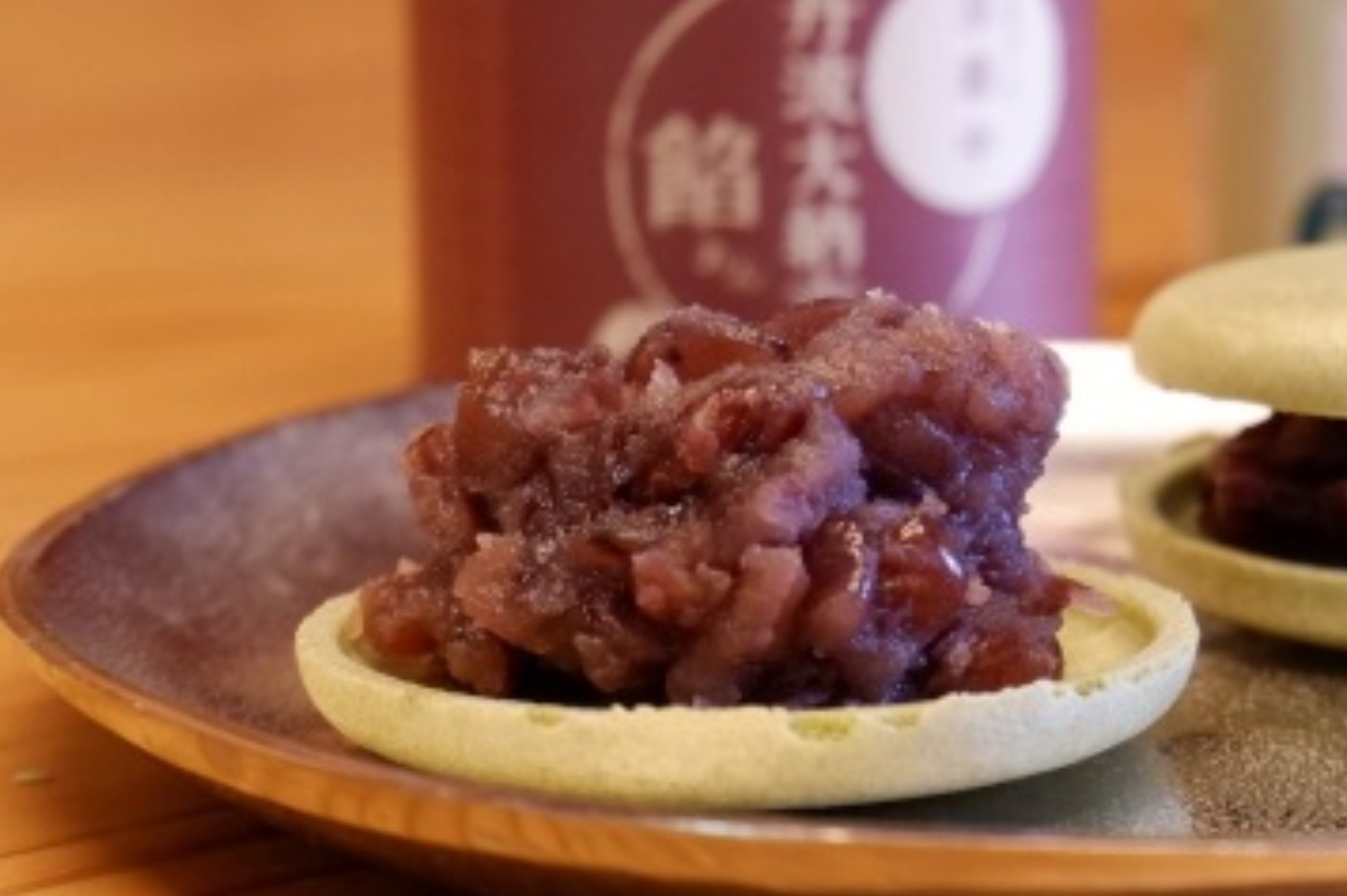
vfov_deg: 12.7
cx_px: 1150
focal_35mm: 108
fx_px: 4039
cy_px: 333
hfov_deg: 18.7
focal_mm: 40.8
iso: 3200
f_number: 5.6
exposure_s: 1/45
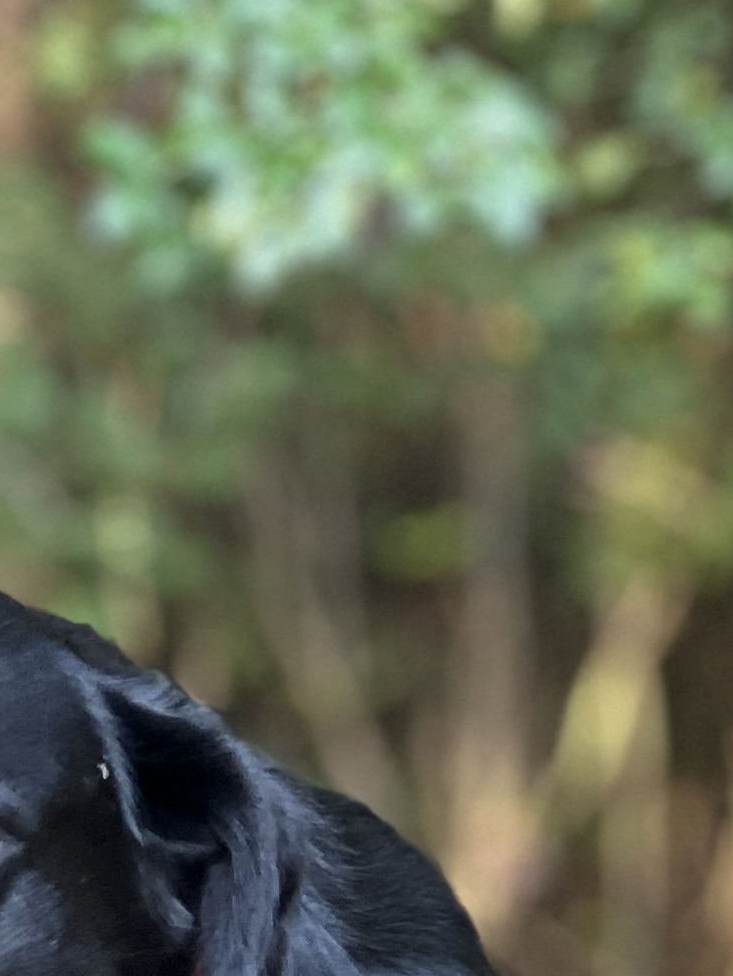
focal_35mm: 317
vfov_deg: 6.2
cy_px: 1343
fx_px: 8944
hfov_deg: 4.7
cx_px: 35
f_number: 2.8
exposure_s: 1/40
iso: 320
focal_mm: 9
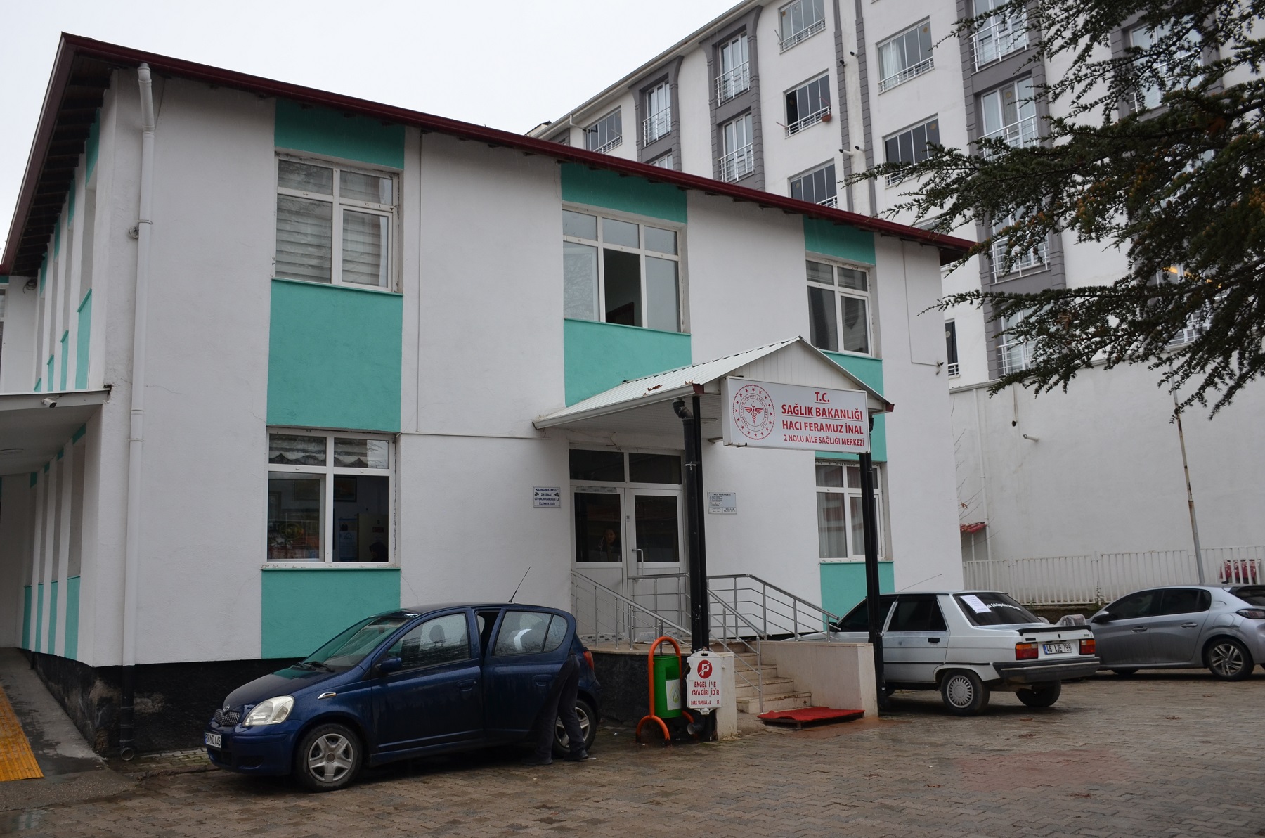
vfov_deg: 43.4
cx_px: 632
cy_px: 419
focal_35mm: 30
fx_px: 1052
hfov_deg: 62.0
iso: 400
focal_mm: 20
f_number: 5.6
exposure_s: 1/125
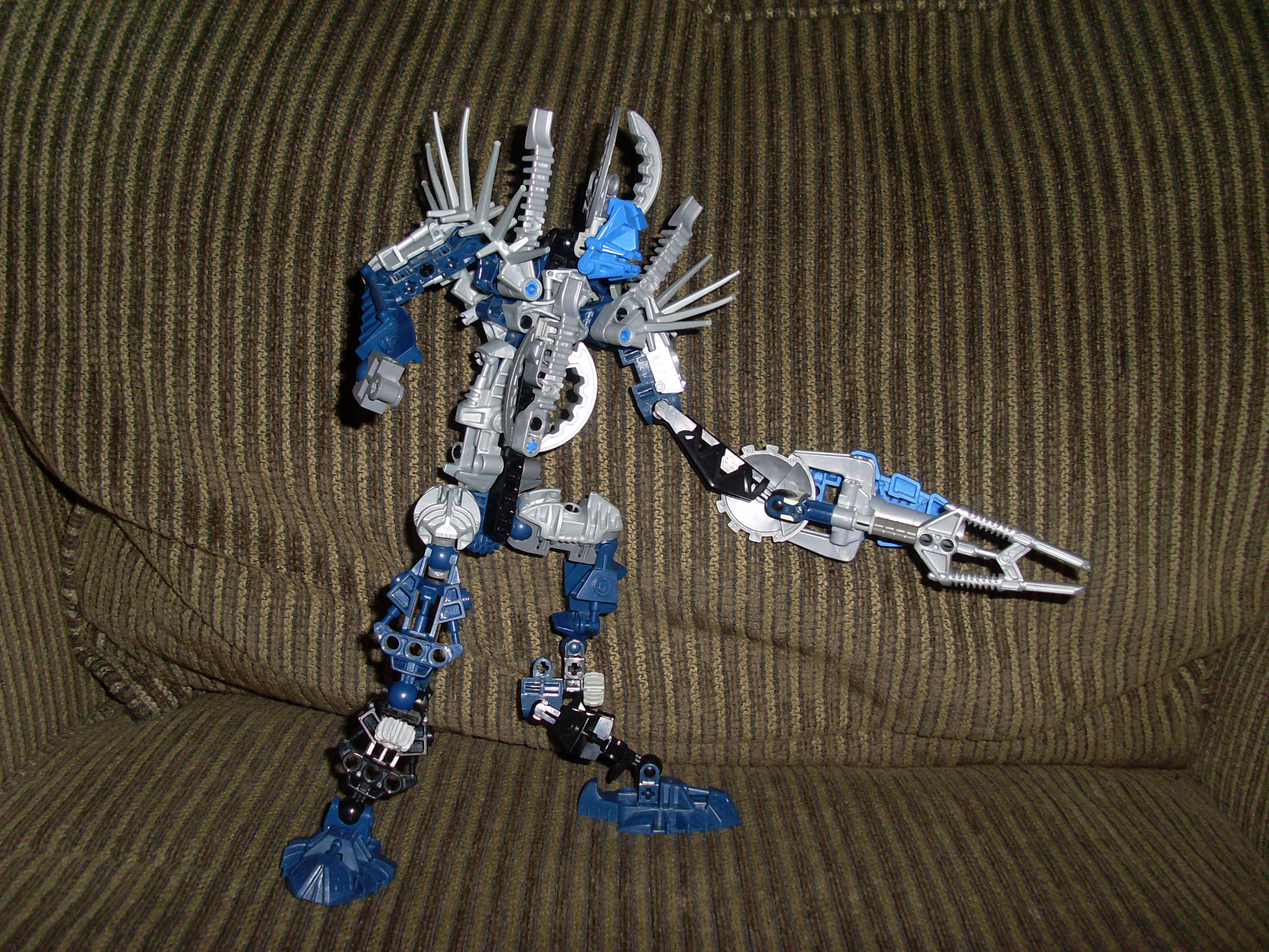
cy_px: 476
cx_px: 634
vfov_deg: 37.7
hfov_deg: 49.0
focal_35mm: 38
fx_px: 1393
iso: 100
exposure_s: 1/45
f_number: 7.7
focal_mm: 6.3
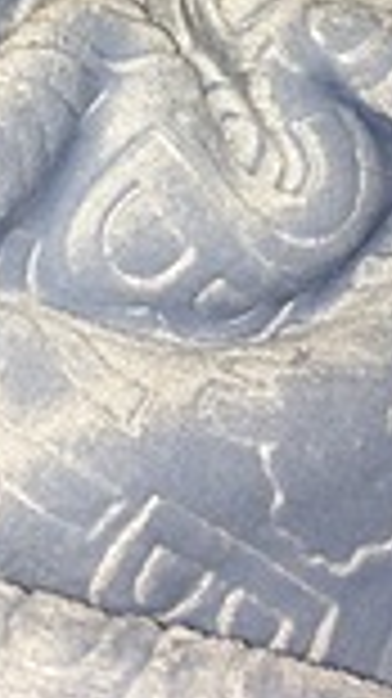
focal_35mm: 98
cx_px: 95
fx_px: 1814
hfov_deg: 12.3
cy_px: -50
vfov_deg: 20.8
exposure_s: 1/42
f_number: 2.2
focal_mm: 4.15
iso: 32
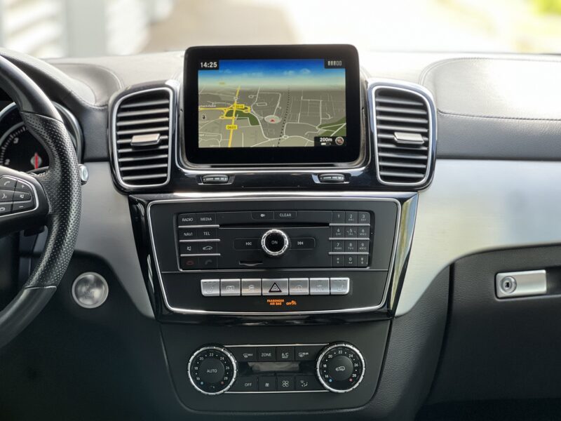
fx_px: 1248
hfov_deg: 25.3
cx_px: 280
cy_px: 210
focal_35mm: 77
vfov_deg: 19.1
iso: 250
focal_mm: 9
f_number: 2.8
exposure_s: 1/82
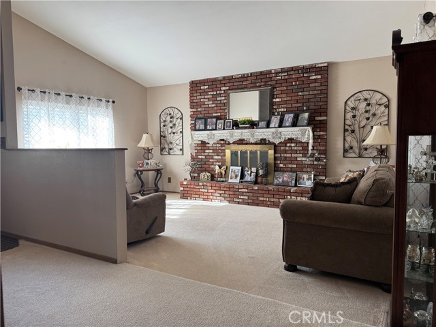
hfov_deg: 71.6
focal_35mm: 24
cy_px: 164
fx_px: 302
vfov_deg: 56.8
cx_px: 218
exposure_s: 1/120
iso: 160
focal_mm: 6.76
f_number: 1.78
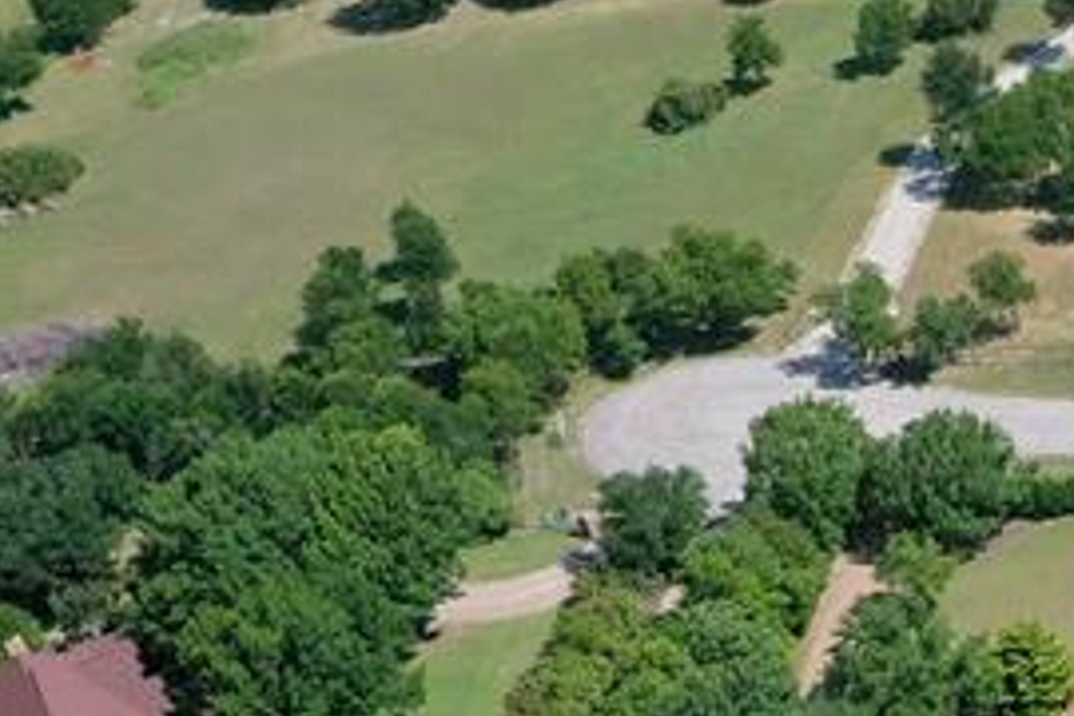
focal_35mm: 106
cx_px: 1766
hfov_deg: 16.8
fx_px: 3162
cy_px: 1253
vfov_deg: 12.0
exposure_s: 1/400
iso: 100
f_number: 5.6
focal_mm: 10.26
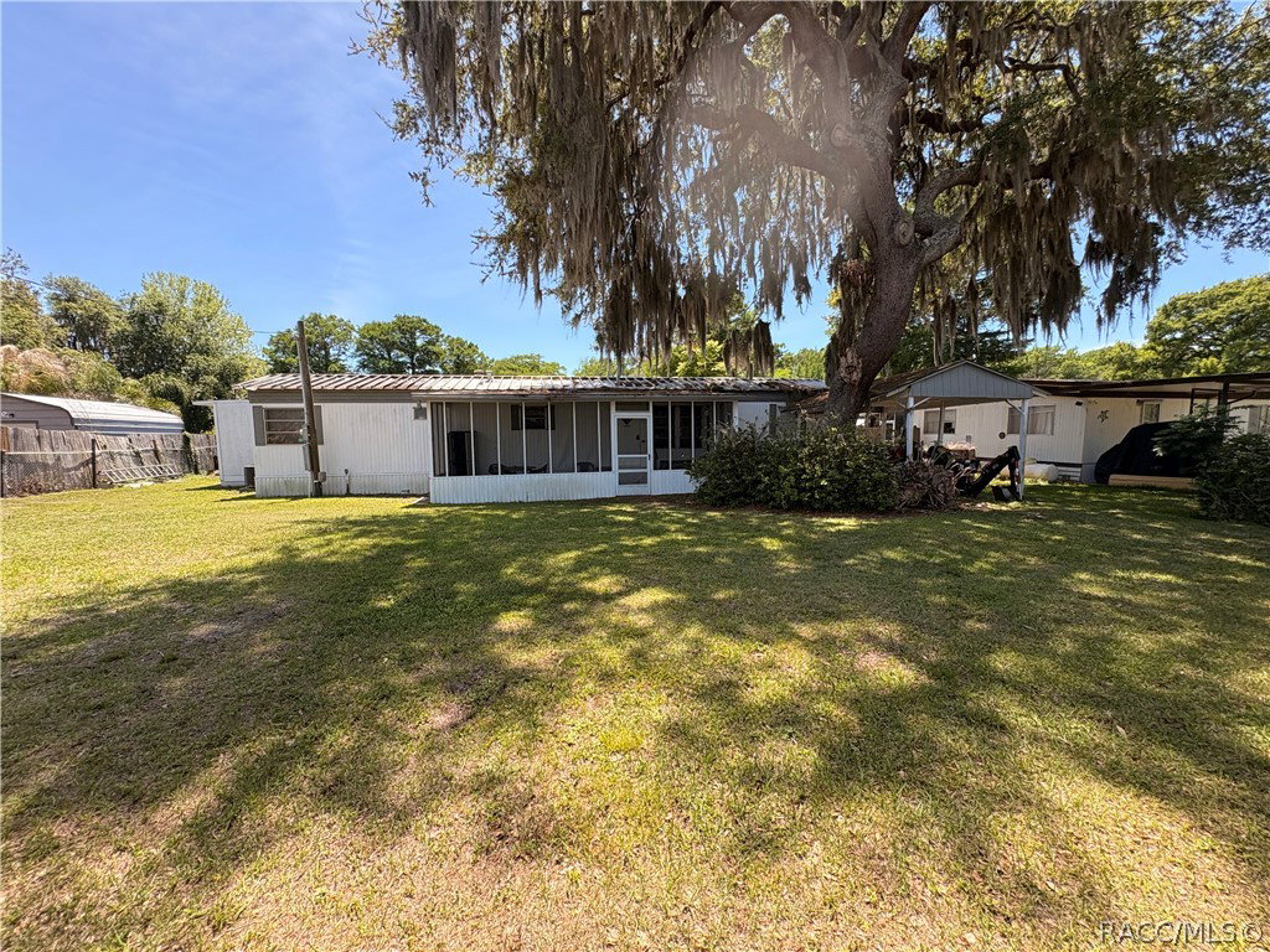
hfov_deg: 102.1
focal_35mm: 14
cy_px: 476
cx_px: 635
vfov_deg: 85.7
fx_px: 514
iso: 64
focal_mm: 2.22
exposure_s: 1/591
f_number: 2.2
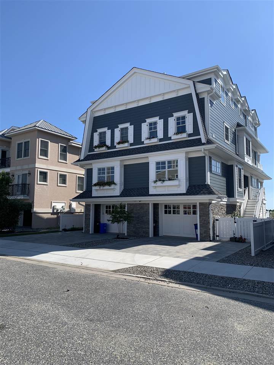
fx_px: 274
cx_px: 137
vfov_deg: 67.3
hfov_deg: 53.1
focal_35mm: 26
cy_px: 182
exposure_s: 1/2257
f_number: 1.8
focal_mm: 4.25
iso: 25
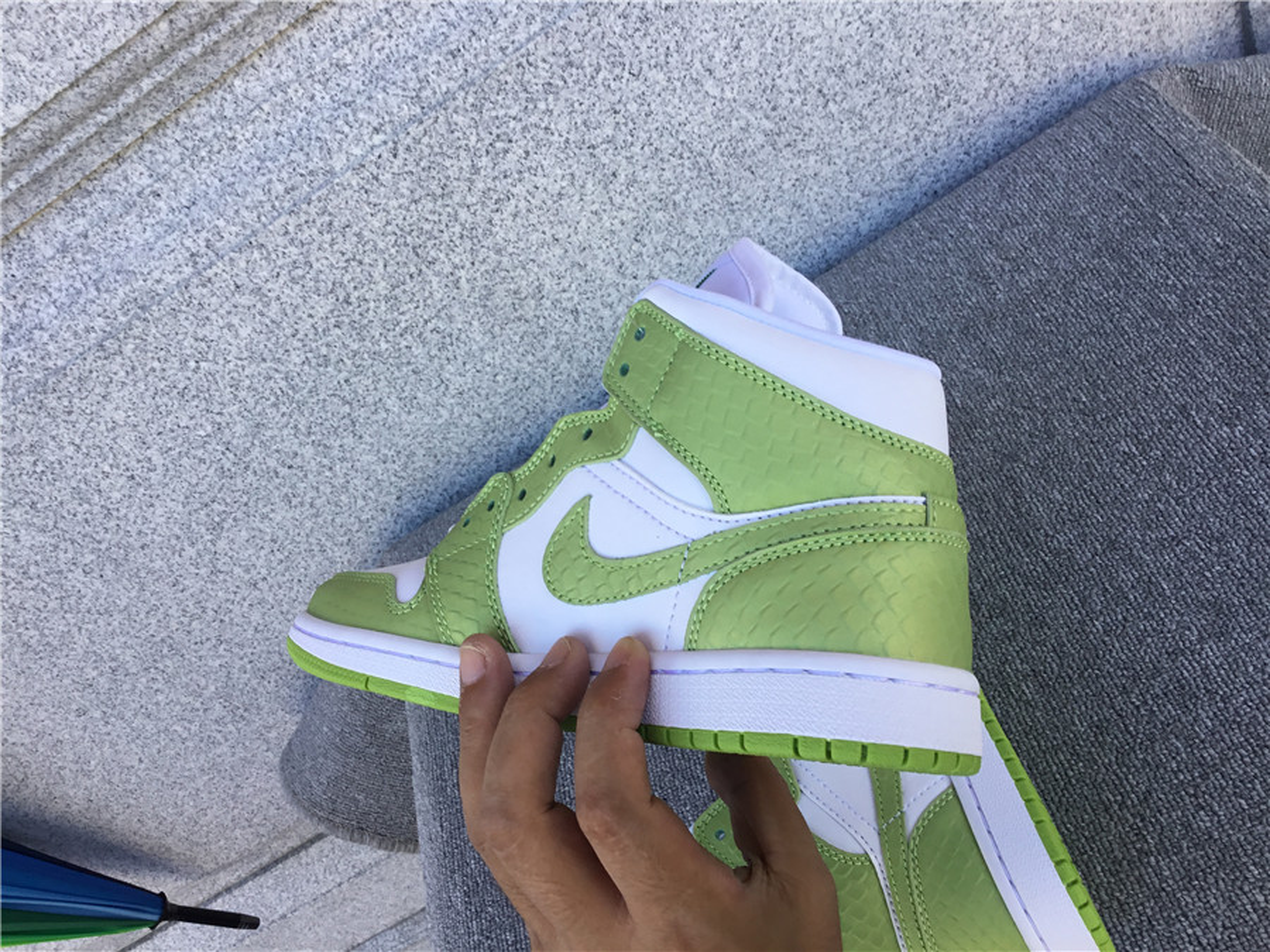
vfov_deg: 45.4
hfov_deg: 58.4
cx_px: 635
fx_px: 1137
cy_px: 476
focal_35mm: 31
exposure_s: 1/129
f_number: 2.4
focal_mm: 3.3
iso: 25
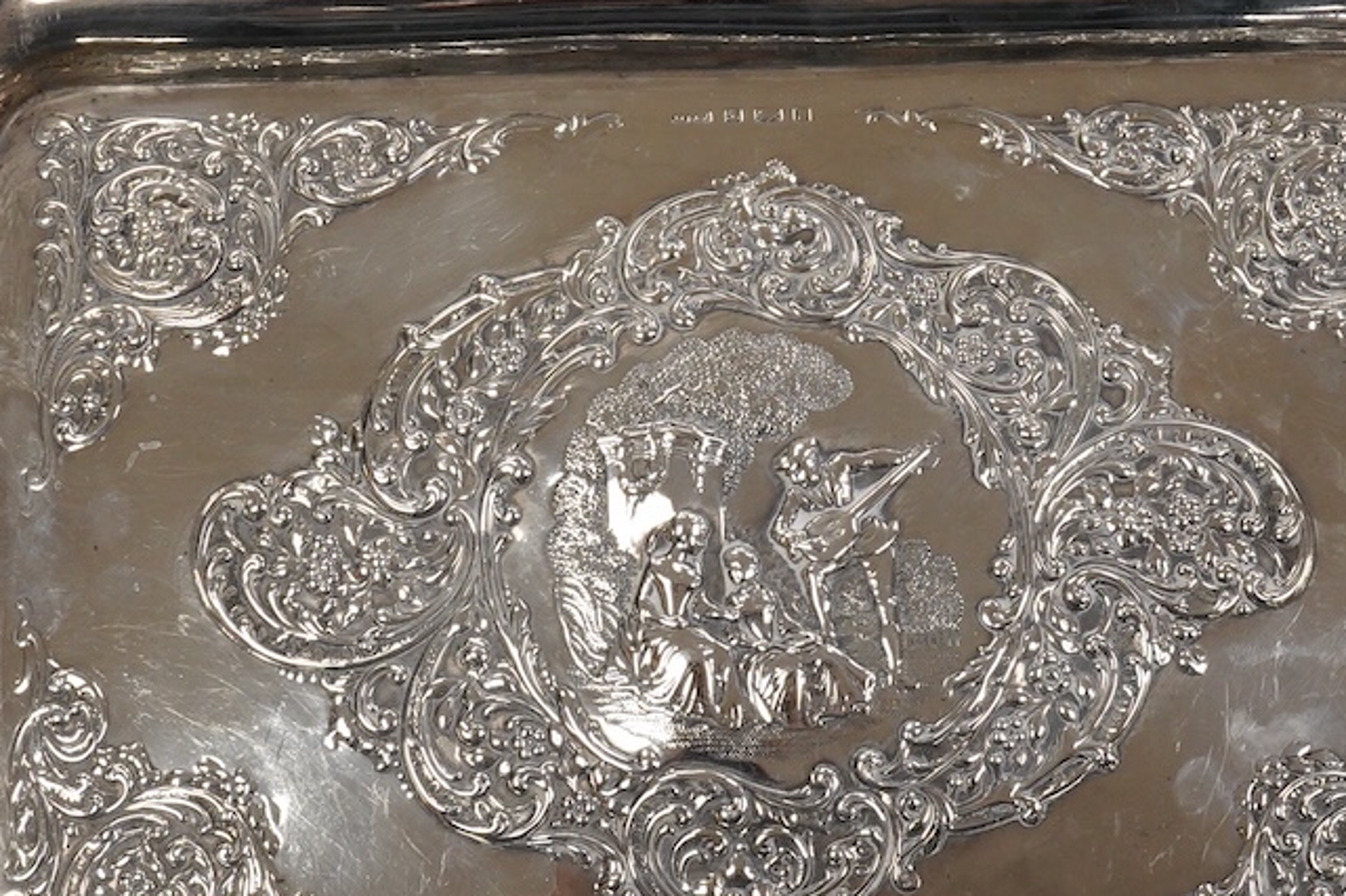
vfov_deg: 17.3
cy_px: 527
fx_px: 2953
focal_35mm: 79
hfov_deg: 25.7
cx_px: 627
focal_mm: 30
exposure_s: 1/100
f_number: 20
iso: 2500
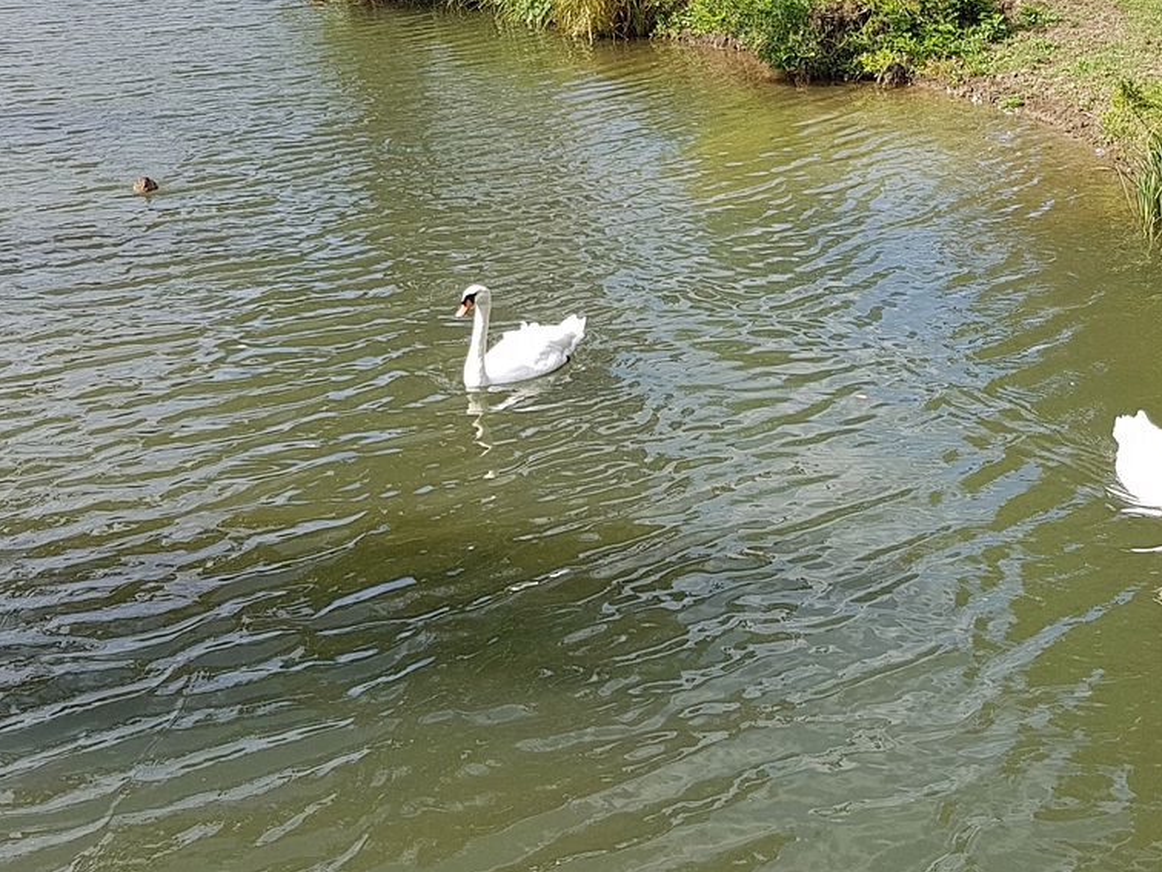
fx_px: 1846
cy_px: 346
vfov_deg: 26.5
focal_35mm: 55
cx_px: 931
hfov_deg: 33.9
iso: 50
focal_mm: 4.2
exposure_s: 1/1224
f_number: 1.7
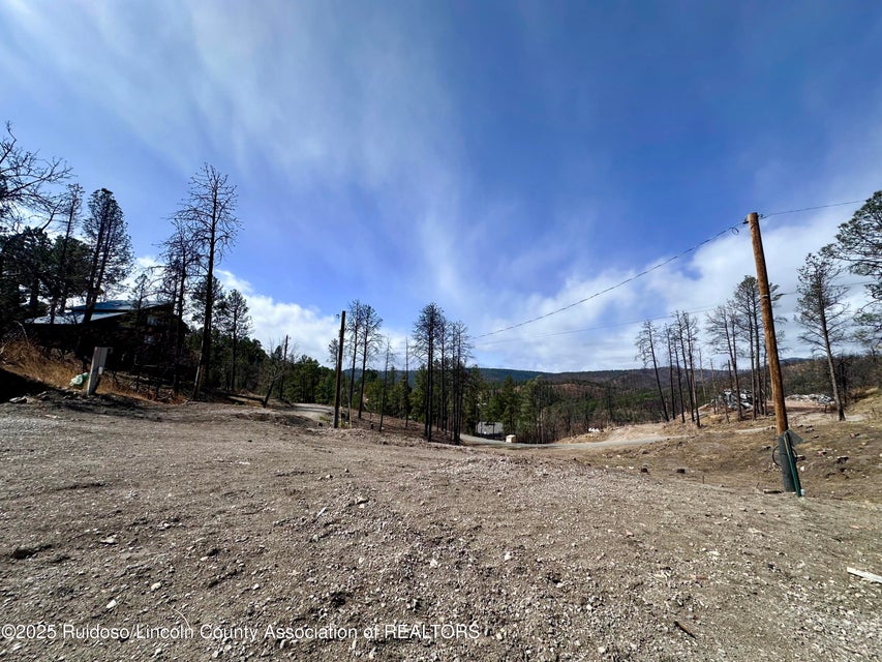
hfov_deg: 102.1
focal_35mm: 14
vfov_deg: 85.7
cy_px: 331
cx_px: 441
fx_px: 357
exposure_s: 1/3300
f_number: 2.2
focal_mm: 2.22
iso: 50
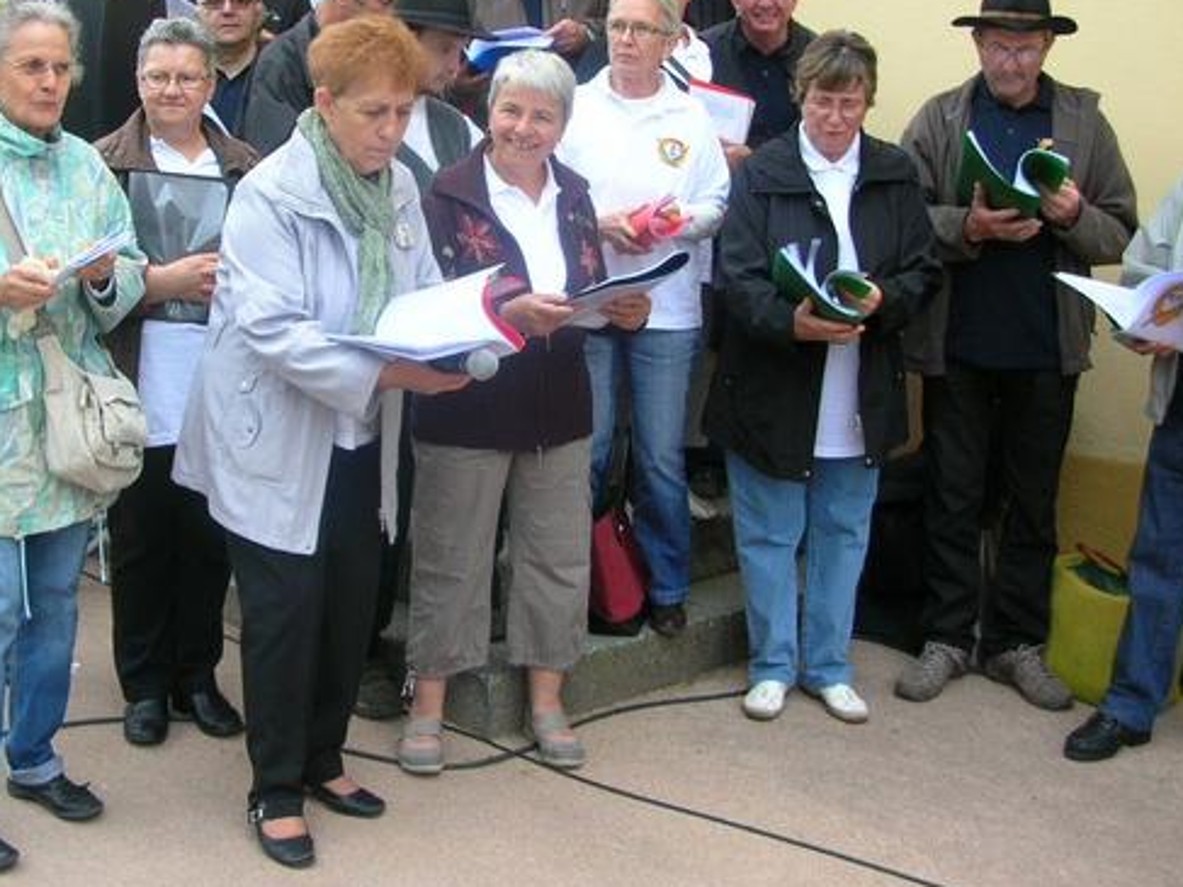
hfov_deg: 41.1
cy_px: 352
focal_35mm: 46
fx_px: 1572
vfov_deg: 31.4
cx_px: 496
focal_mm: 5.8
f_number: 2.8
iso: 50
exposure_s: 1/36.3
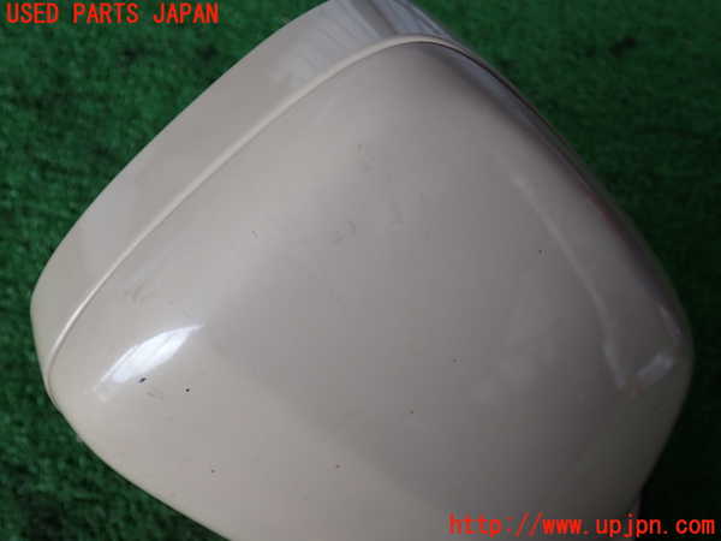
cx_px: 360
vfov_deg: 39.7
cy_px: 270
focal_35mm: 36
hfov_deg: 51.4
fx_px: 750
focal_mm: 6.37
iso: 100
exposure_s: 1/100
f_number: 2.5
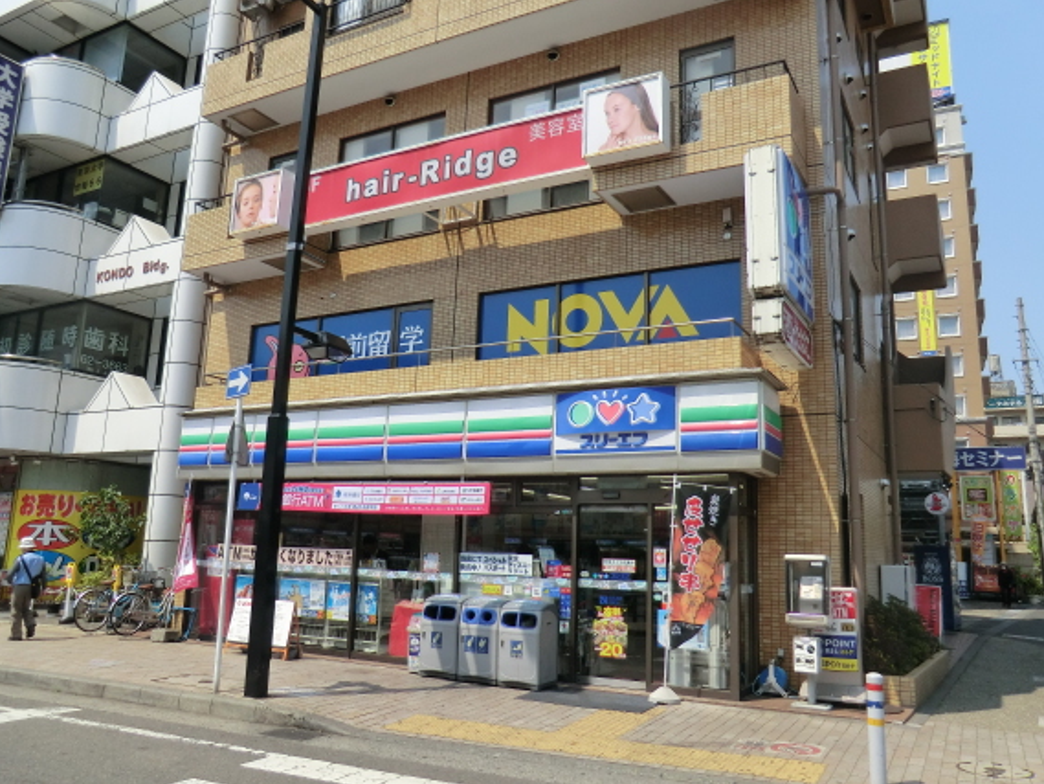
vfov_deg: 51.4
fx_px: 814
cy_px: 373
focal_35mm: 27
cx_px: 516
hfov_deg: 65.3
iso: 80
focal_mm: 4.3
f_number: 3.2
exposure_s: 1/1000
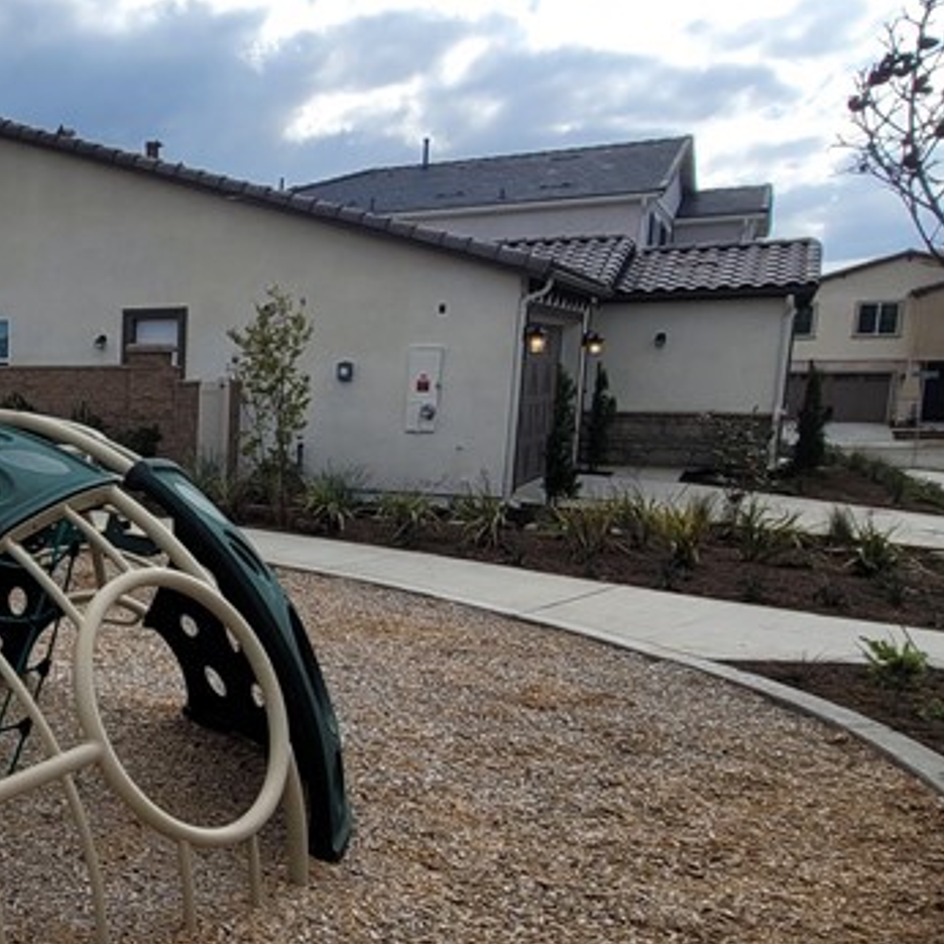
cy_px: 543
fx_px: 1049
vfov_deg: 48.3
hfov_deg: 39.0
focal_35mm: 34
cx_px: -115
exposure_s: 1/2723
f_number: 2.2
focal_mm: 2.2
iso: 64
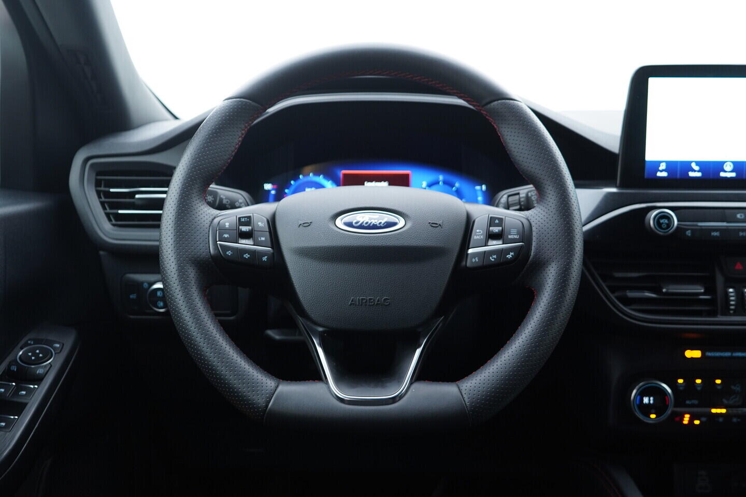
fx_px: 746
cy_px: 248
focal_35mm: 36
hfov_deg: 53.1
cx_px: 373
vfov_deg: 36.9
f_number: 2.8
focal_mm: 24
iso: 250
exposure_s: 1/40
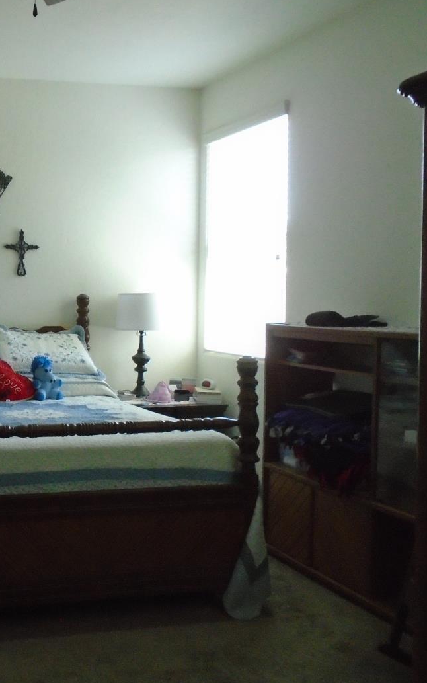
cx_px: -38
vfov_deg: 49.3
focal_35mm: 40
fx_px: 744
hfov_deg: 29.1
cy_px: 333
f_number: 3.2
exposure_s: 1/60
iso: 500
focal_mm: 4.6
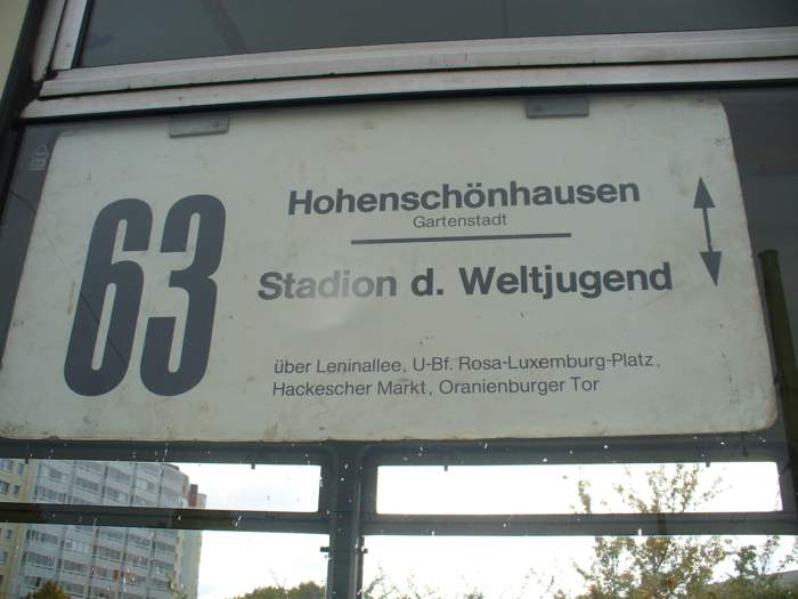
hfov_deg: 50.1
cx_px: 399
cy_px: 300
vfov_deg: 38.7
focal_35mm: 37
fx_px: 853
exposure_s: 1/250
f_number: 5.6
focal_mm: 6.1
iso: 80
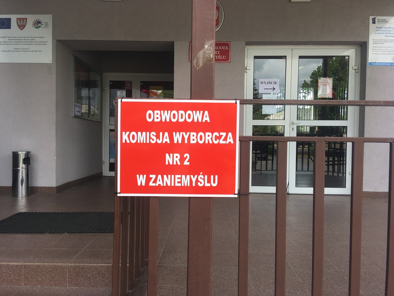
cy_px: 148
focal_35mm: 29
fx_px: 330
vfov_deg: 48.2
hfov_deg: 61.7
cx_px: 197
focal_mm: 4.15
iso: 25
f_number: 2.2
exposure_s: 1/364
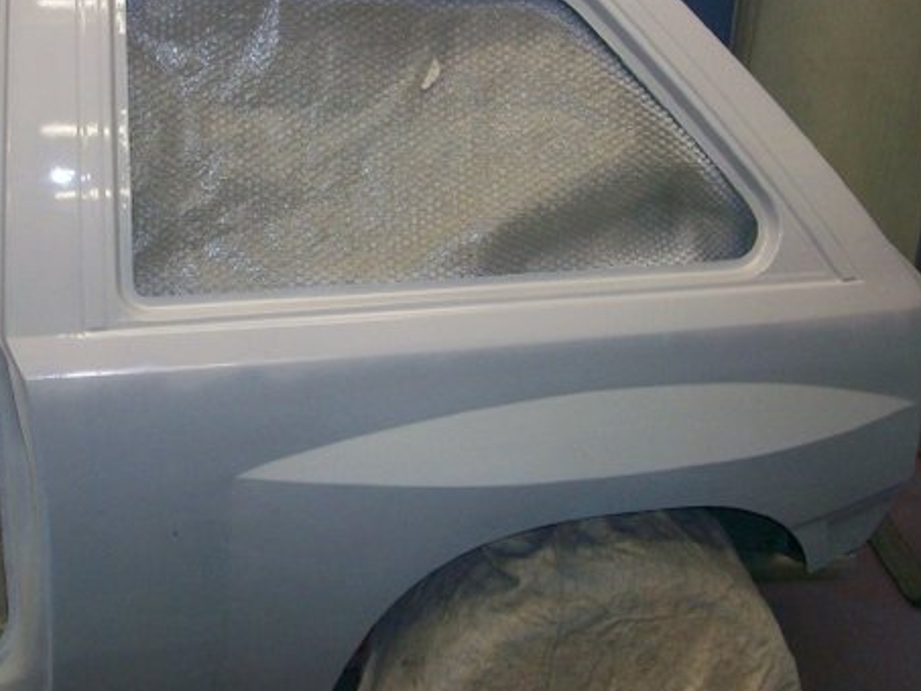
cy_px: 217
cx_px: 329
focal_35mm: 48
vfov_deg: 30.0
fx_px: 1277
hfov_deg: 39.3
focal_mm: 5.7
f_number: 2.8
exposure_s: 1/60
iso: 160
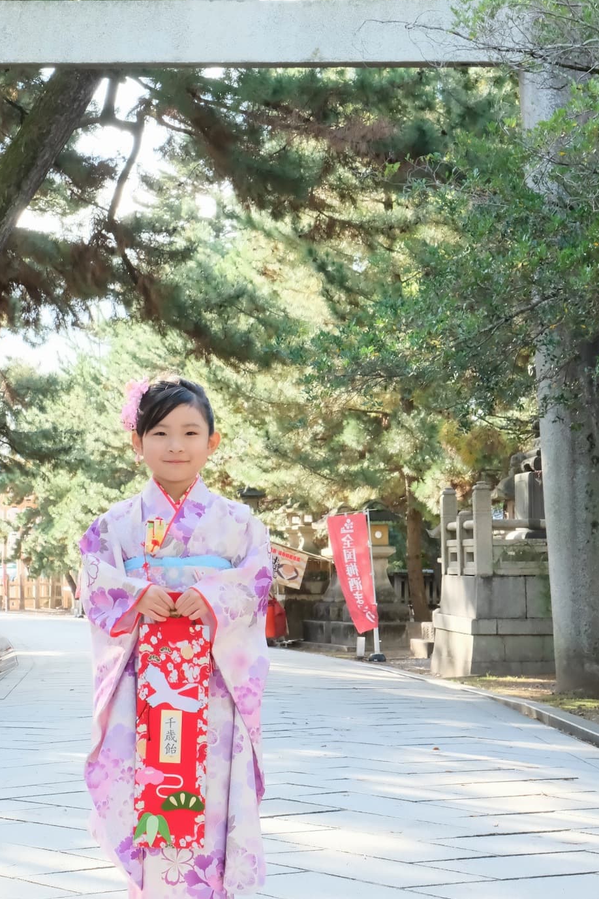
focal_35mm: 77
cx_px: 171
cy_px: 403
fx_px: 1922
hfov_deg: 17.6
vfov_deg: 26.3
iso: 1600
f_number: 9
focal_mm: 35.5
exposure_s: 1/100
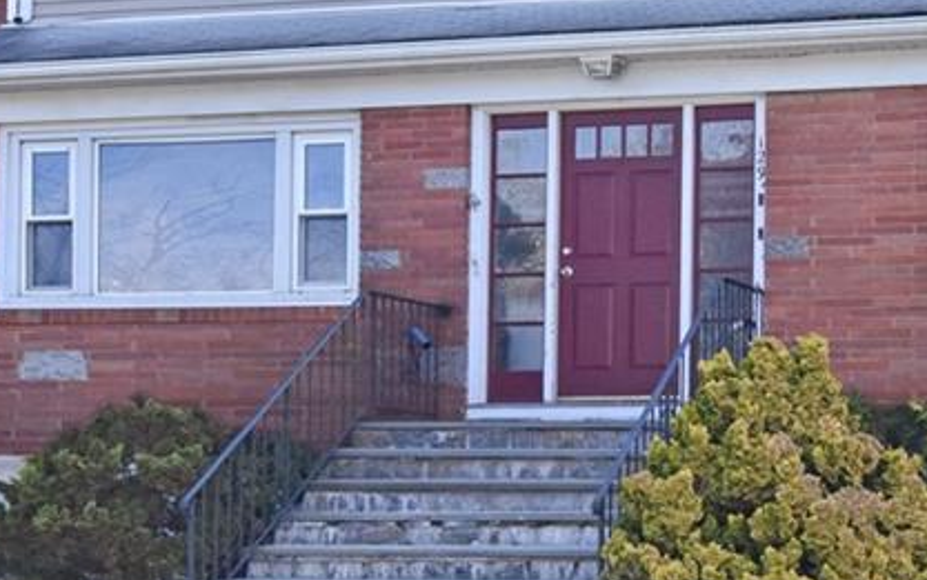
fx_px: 2180
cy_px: 193
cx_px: 611
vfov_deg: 15.1
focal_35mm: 86
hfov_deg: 23.9
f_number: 14
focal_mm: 23
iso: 800
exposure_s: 1/500
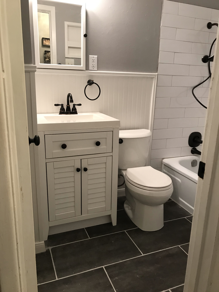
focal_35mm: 28
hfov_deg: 49.7
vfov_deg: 63.4
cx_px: 110
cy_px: 146
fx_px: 236
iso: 40
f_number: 1.8
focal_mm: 3.99
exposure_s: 1/15
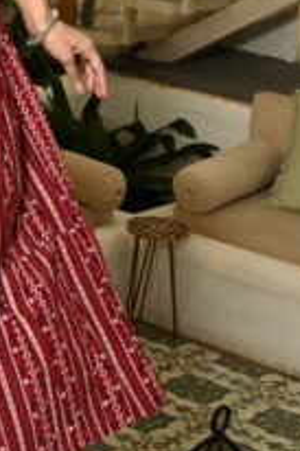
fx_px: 1477
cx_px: -123
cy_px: -7
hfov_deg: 11.2
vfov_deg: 17.0
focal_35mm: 118
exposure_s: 1/160
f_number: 7.1
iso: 640
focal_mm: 36
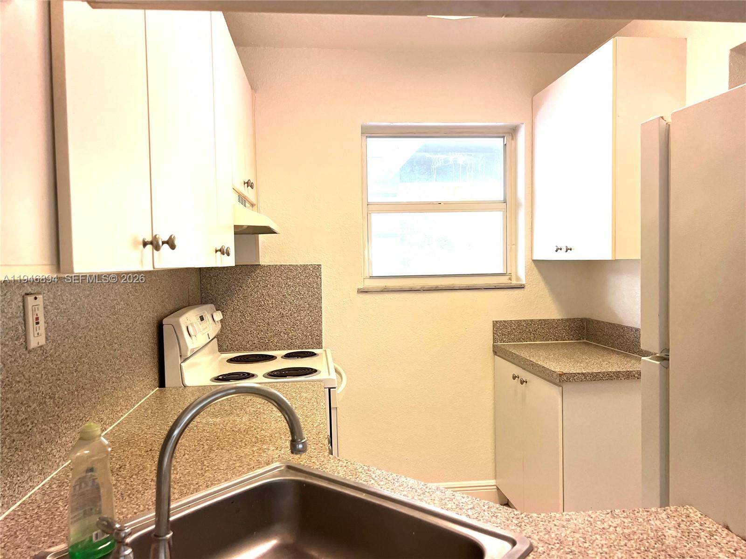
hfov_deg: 67.3
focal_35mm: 26
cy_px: 280
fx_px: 560
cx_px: 373
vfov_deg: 53.1
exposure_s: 1/120
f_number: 1.5
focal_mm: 5.7
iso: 64
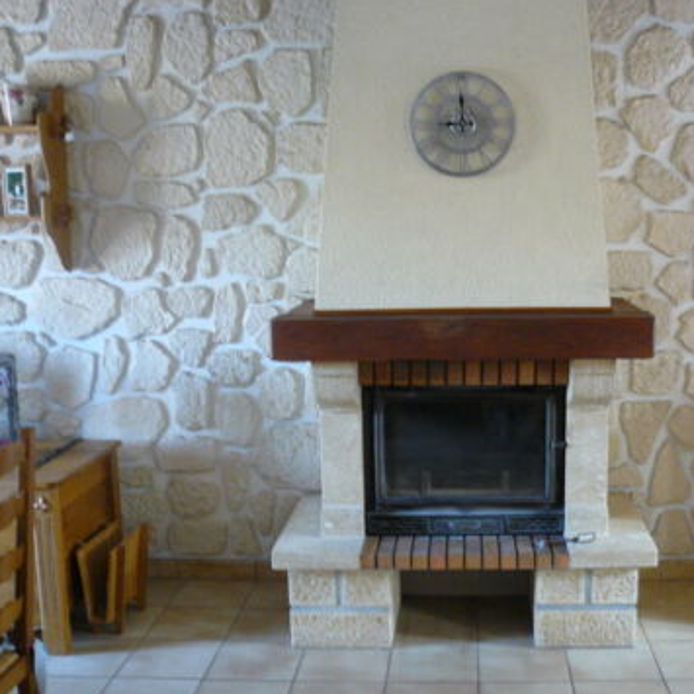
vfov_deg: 39.2
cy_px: 350
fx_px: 975
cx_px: 450
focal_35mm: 43
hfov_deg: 38.8
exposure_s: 1/6
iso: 200
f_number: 2.8
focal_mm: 6
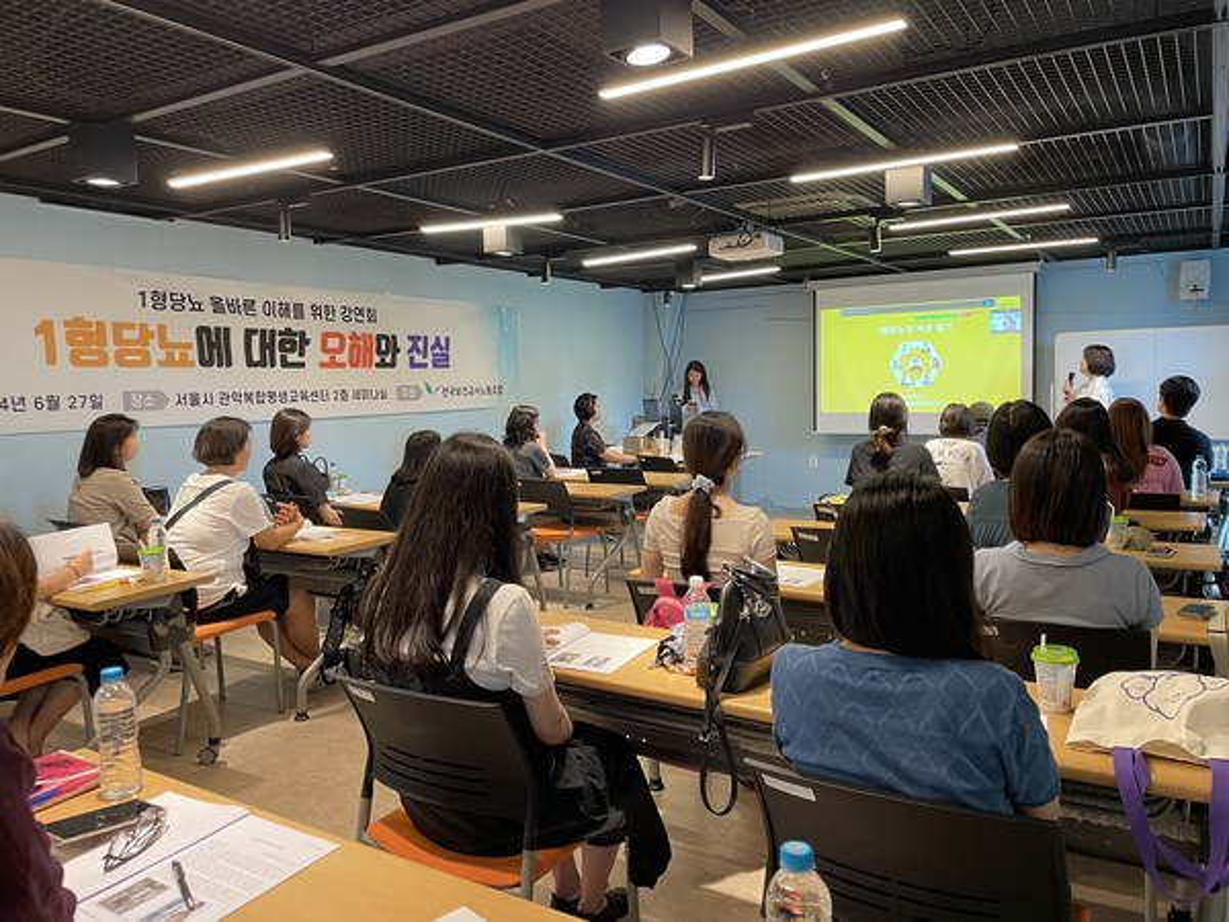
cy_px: 461
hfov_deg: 67.3
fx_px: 923
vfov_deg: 53.1
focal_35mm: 26
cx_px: 614
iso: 100
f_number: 1.6
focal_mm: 4.2
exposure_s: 1/60
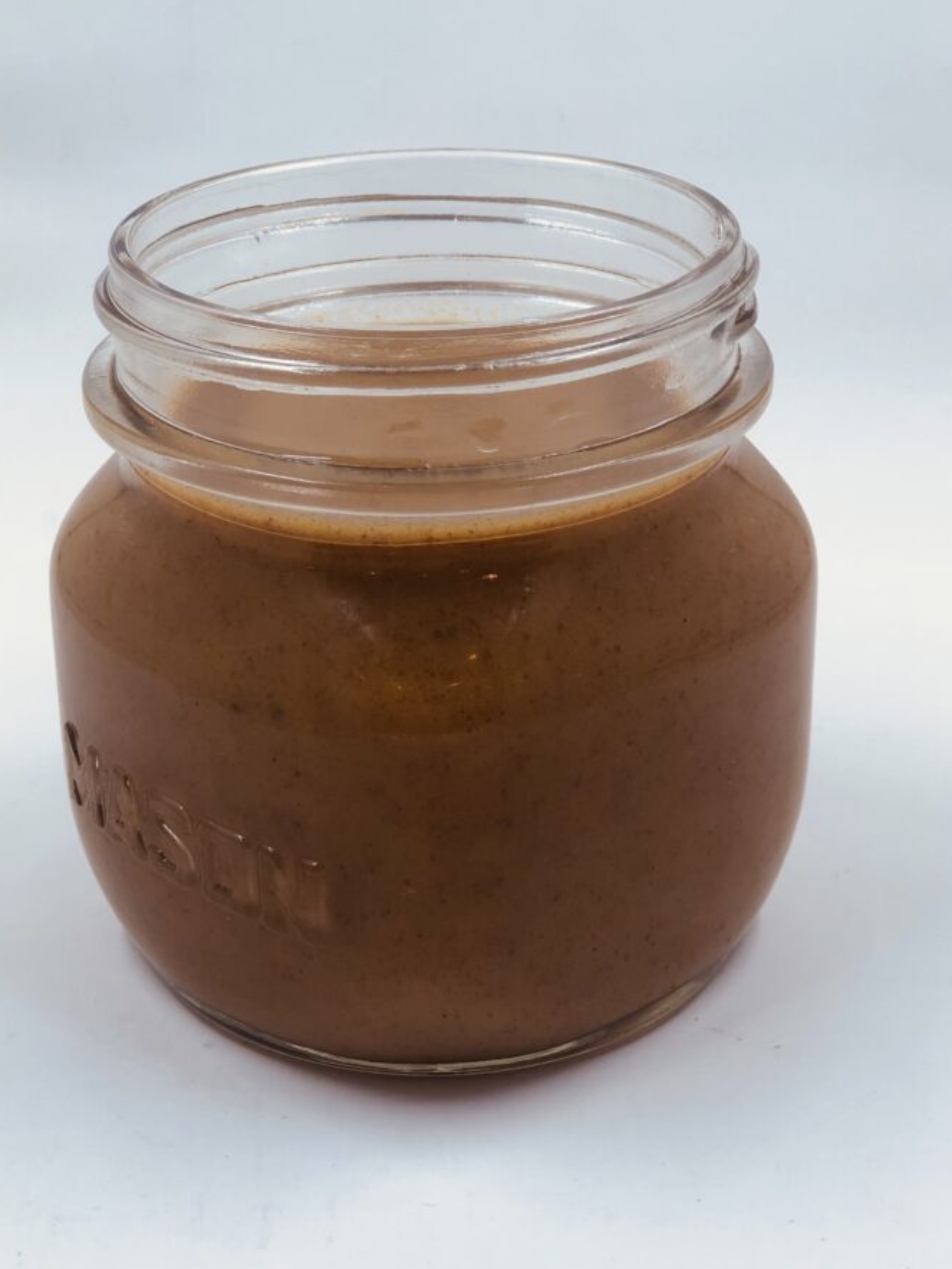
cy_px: 583
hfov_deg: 22.3
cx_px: 452
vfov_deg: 29.4
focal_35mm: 66
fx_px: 2420
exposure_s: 1/120
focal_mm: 6.6
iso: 25
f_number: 2.8
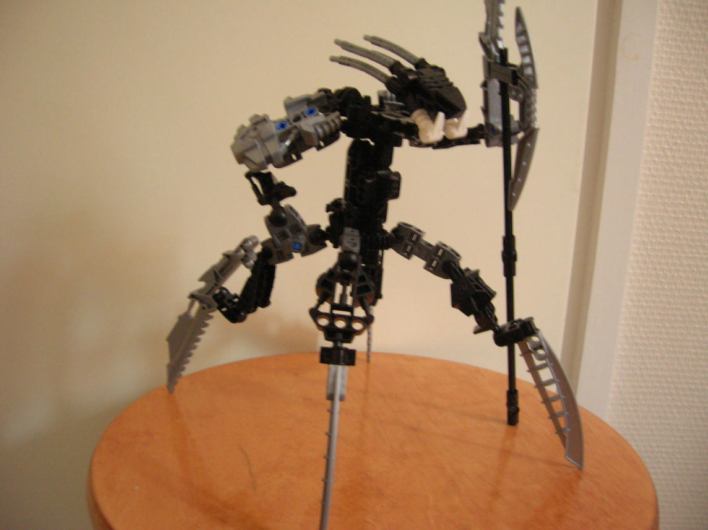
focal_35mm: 34
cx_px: 354
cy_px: 265
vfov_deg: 41.7
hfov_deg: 54.0
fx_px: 695
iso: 200
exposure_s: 1/3.8
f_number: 2.9
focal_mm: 5.7
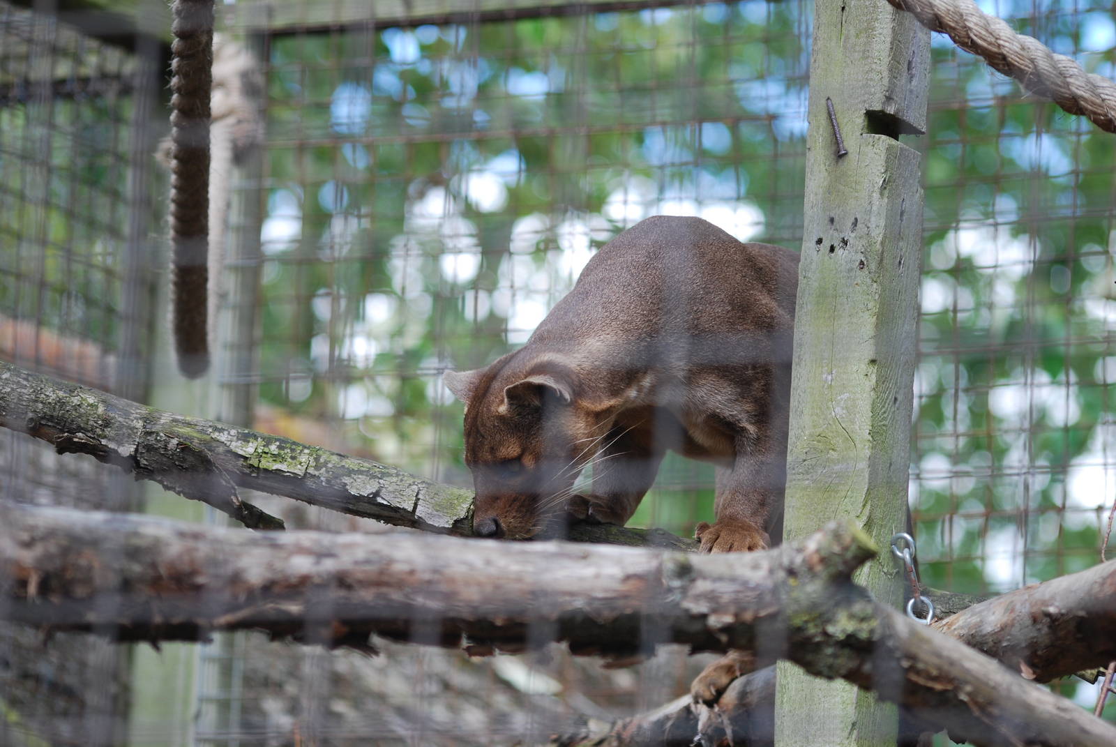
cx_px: 558
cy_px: 374
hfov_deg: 12.4
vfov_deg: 8.3
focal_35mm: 165
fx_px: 5121
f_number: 4.2
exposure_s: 1/250
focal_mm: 110
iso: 200
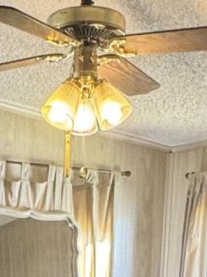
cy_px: 429
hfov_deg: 16.5
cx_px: 49
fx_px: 710
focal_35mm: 89
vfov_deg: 19.0
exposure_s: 1/120
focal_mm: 2.22
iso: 320
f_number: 2.2
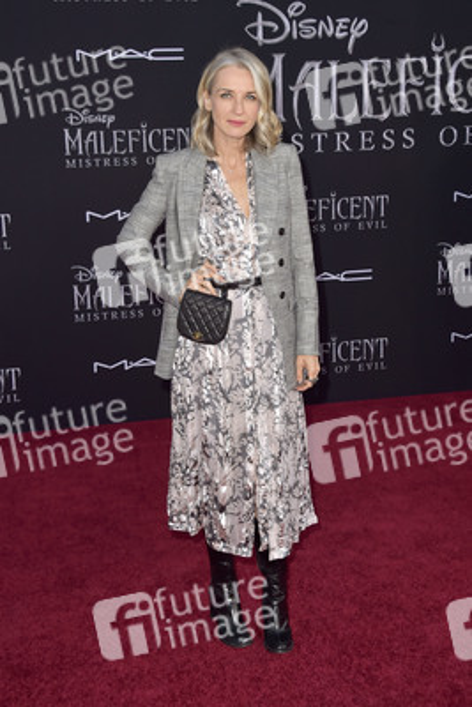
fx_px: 943
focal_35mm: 48
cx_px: 236
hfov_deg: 28.1
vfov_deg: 41.1
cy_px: 354
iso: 400
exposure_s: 1/250
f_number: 7.1
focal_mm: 48
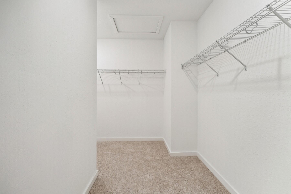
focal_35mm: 14
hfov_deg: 104.3
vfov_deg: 81.2
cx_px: 146
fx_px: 113
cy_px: 97
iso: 200
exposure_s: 1/5
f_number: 8
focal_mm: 14
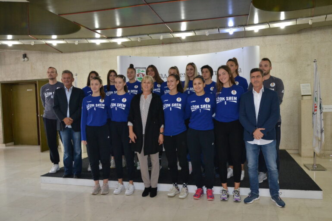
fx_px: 249
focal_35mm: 27
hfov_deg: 67.4
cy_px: 110
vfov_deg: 47.9
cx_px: 166
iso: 1600
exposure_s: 1/100
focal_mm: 18
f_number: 5
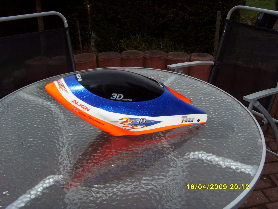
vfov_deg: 36.8
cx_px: 139
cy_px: 104
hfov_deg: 47.9
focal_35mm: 39
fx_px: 313
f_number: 3.5
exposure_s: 1/45
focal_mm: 6.6
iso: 100
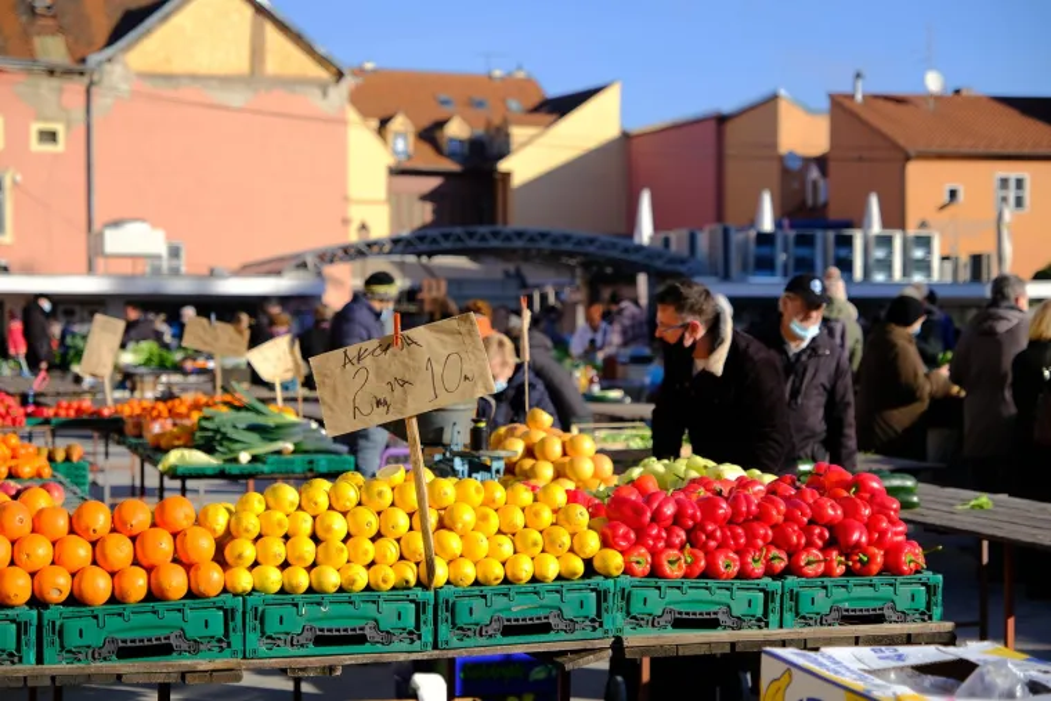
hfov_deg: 28.4
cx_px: 526
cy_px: 350
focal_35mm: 71
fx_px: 2073
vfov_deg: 19.2
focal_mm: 47
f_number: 2.8
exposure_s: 1/1600
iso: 200
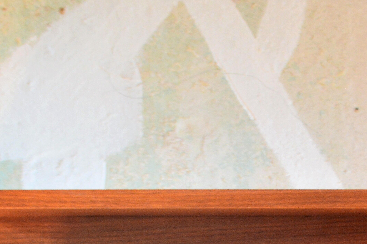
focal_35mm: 178
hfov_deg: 11.4
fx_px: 1813
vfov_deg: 7.6
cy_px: 321
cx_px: 385
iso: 800
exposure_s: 1/5
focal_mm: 42
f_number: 5.3
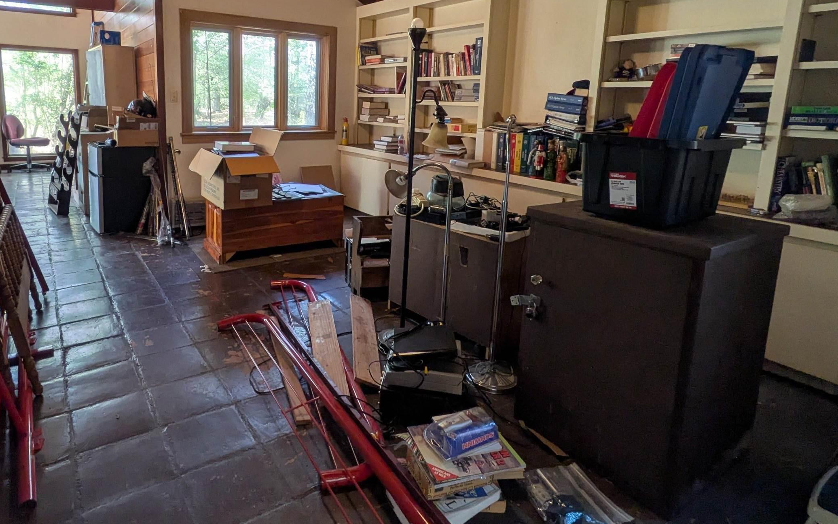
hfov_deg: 78.9
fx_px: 502
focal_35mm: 22
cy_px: 177
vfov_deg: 54.0
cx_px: 342
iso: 115
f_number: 2.2
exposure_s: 1/36.2
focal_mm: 1.85
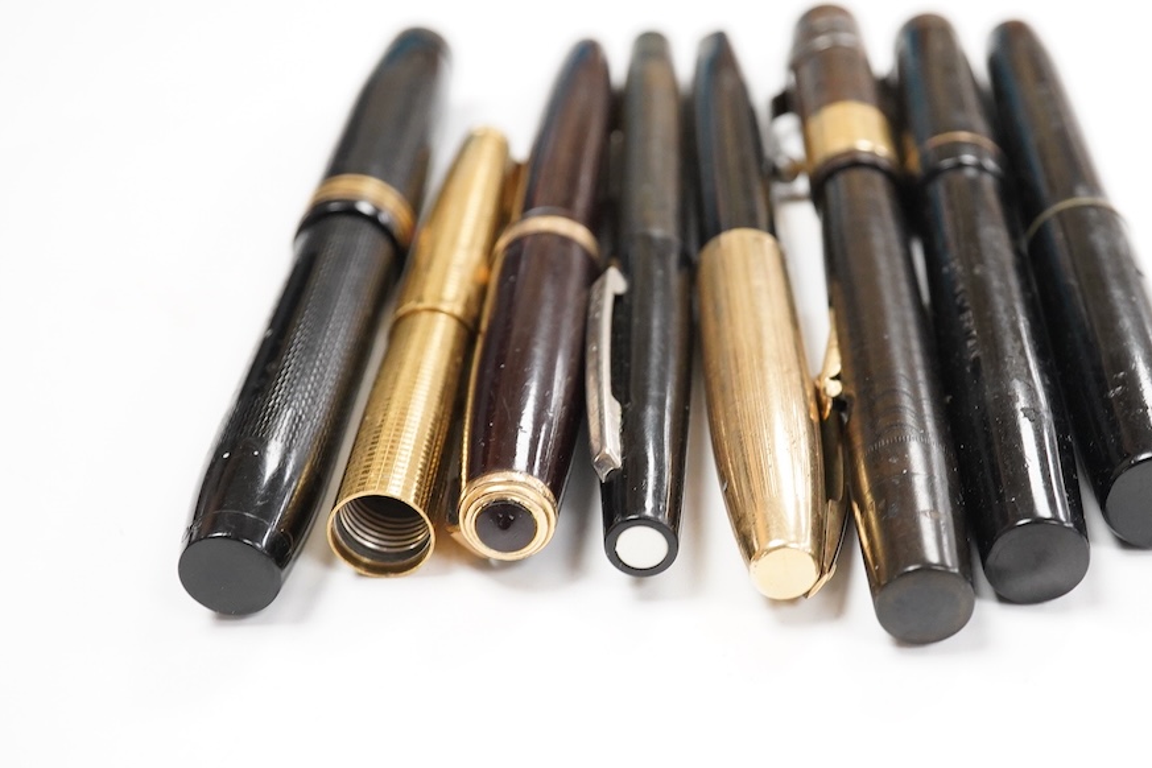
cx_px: 709
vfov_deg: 23.4
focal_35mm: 58
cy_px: 442
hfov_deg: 34.3
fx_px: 1856
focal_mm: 30
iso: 2500
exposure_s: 1/100
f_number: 10
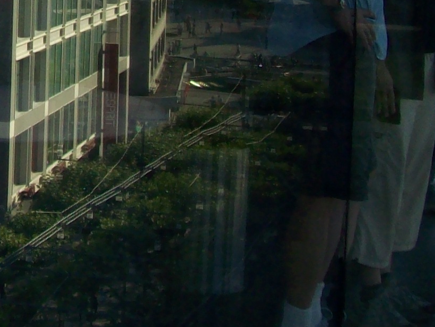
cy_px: -167
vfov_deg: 11.4
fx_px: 1571
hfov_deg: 14.9
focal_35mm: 125
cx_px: -156
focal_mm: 6
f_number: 2.7
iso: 80
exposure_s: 1/418
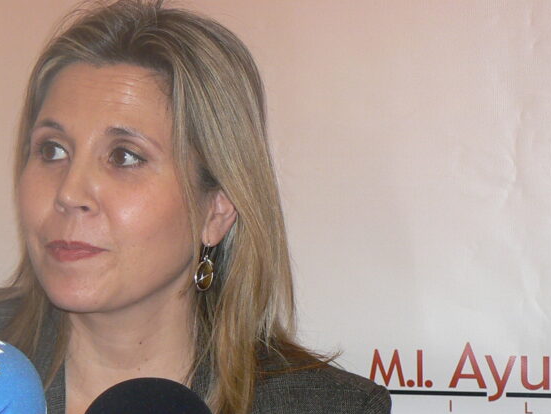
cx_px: 108
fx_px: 2994
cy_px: 168
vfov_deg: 7.9
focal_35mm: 188
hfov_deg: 10.5
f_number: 3.2
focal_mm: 14.9
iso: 100
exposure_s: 1/30
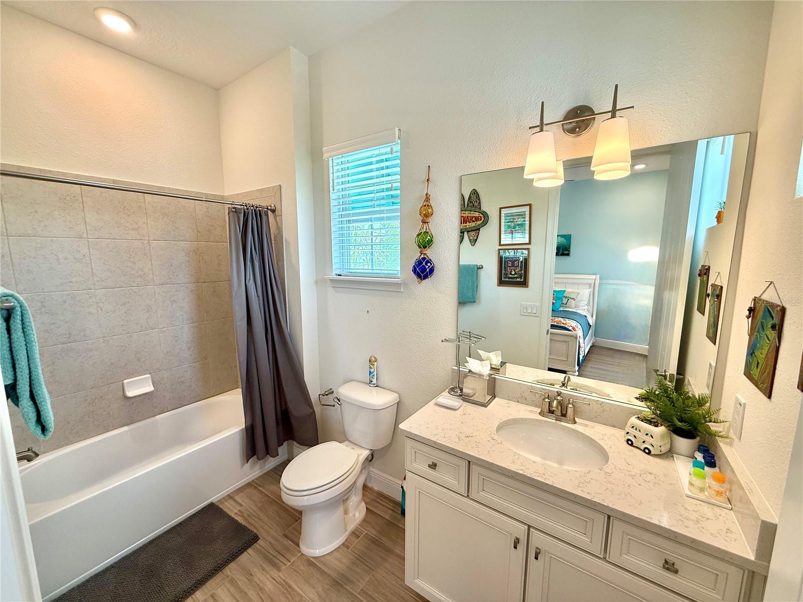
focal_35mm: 14
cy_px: 301
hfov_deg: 102.1
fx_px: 325
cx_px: 402
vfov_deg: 85.7
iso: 100
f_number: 2.2
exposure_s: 1/120
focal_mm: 2.22
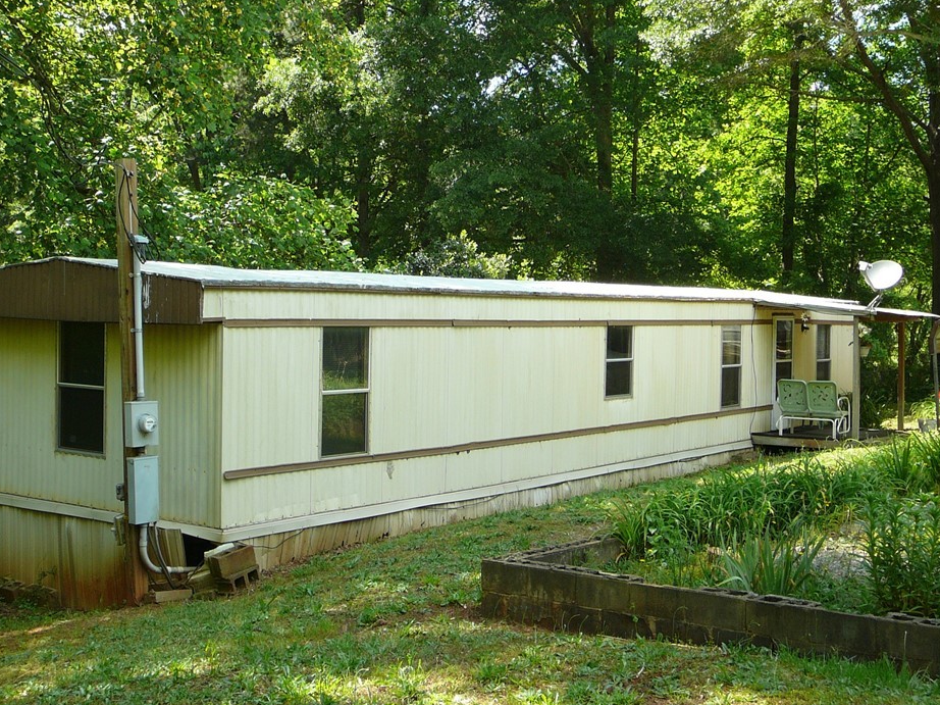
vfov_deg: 29.1
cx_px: 457
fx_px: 1357
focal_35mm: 50
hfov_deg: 38.2
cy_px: 345
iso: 80
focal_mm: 6.7
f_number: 3.2
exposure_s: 1/160
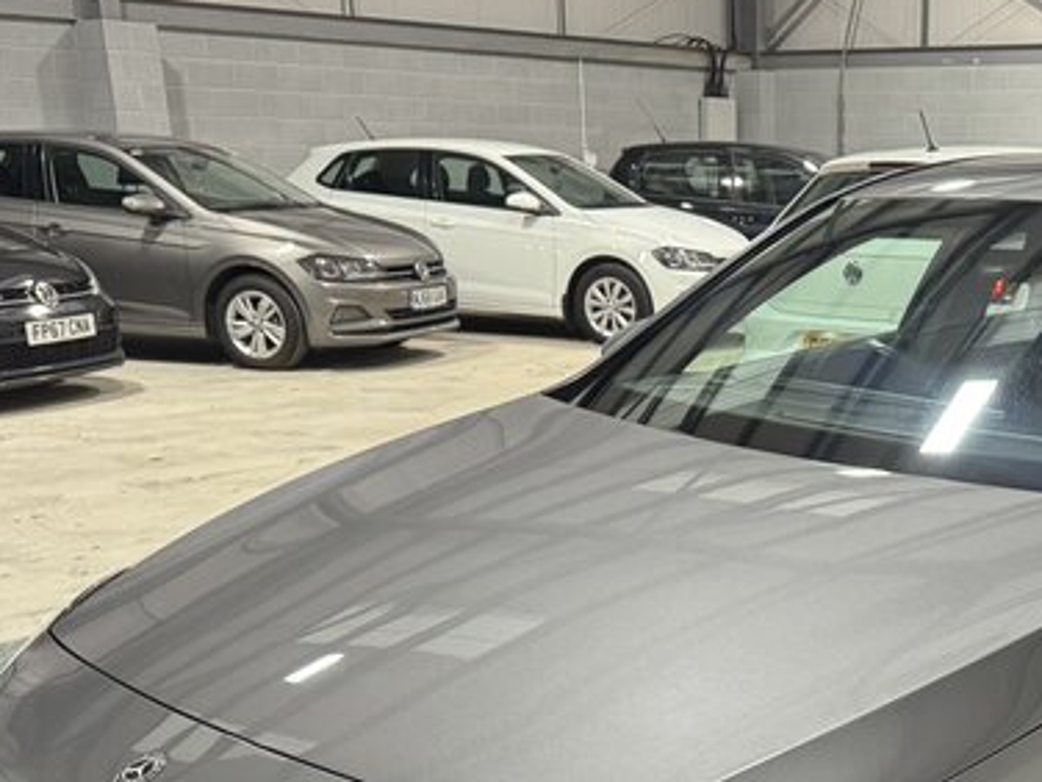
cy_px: 793
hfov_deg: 35.9
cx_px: 876
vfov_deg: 26.9
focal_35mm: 51
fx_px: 1535
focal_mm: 6.76
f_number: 1.78
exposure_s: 1/50
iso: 320
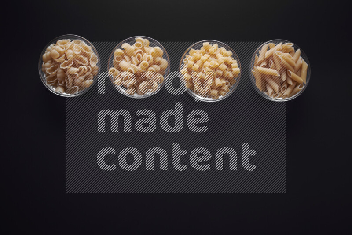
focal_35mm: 50
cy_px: 118
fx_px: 489
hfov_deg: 39.6
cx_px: 176
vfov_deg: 27.0
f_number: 8
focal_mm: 50
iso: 100
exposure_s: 1/100
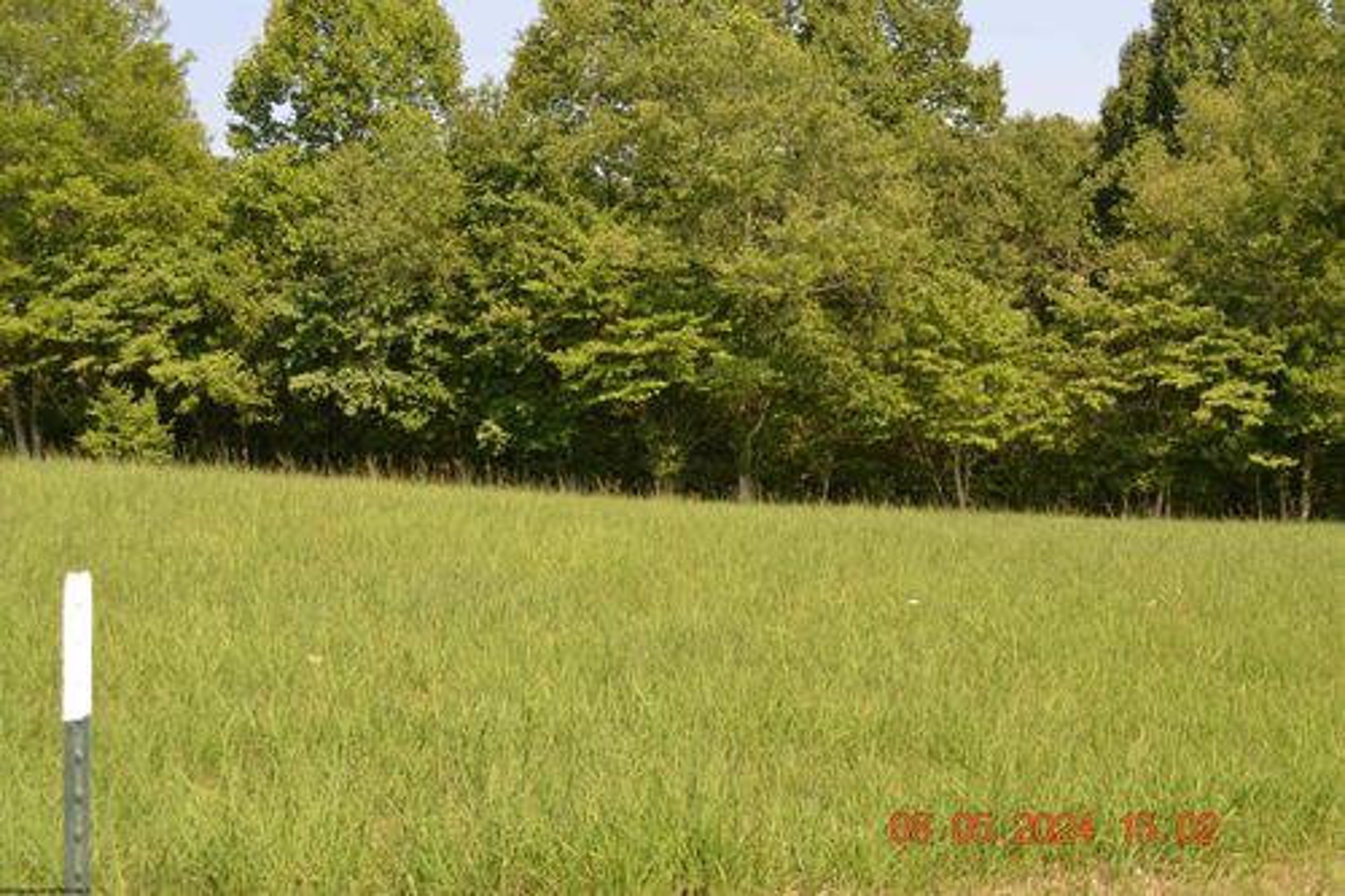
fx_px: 1625
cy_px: 448
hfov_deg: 45.0
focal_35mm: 44
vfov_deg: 30.8
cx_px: 672
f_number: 7.1
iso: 100
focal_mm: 29
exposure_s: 1/200
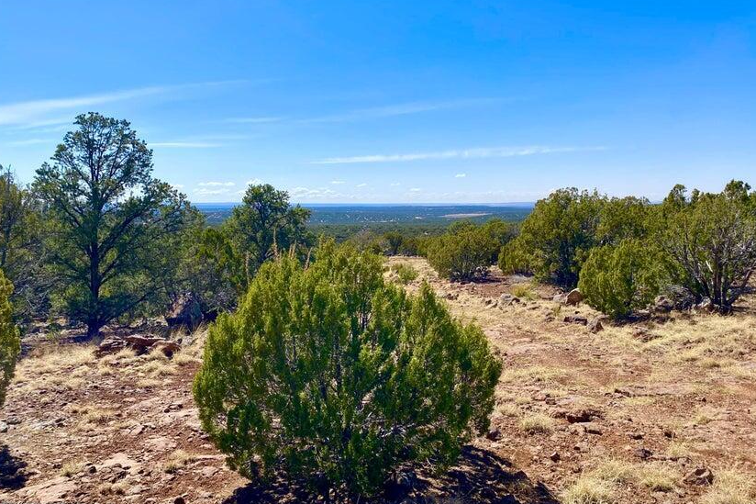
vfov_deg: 46.4
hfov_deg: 65.5
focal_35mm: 28
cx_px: 378
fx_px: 588
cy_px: 243
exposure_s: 1/3846
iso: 32
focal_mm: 4.25
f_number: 1.8
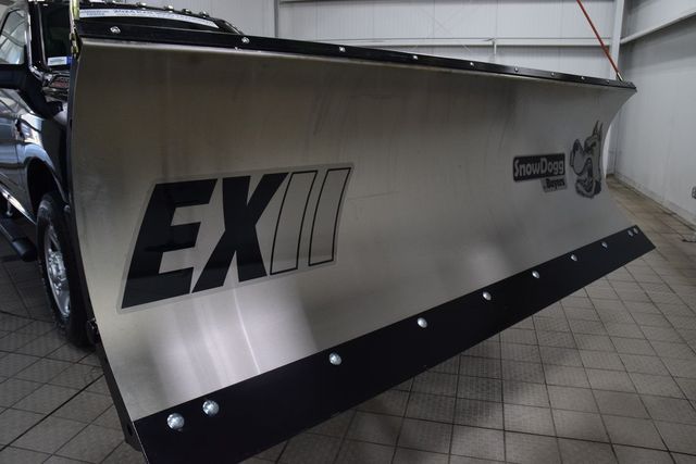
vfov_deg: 48.0
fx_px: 522
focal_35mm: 27
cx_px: 348
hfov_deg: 67.4
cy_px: 232
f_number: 8
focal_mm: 18
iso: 1400
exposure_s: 1/60
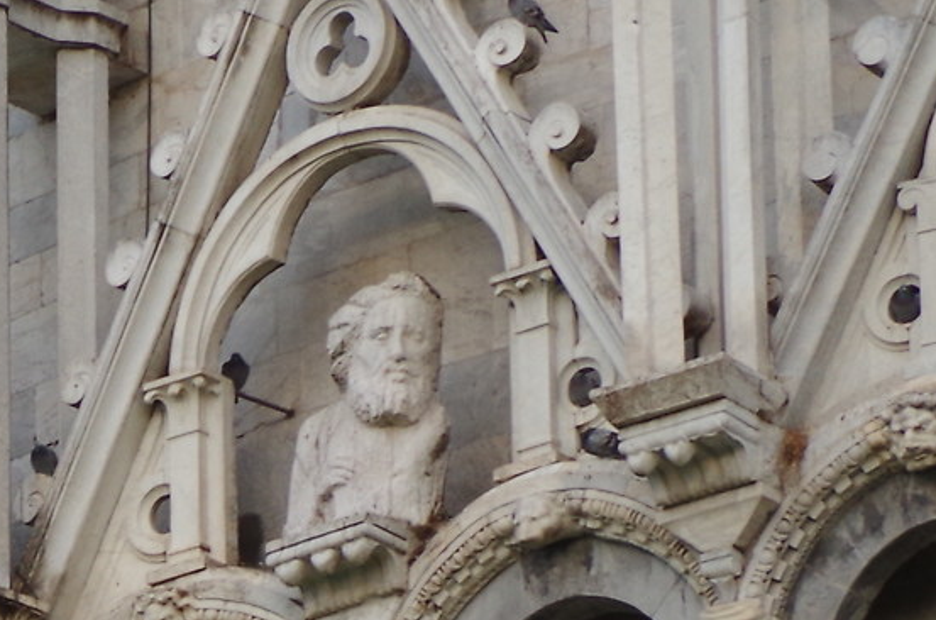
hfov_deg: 4.5
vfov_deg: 3.0
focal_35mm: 456
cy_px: 953
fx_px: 11829
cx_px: -459
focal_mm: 70
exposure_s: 1/25
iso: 400
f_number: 11
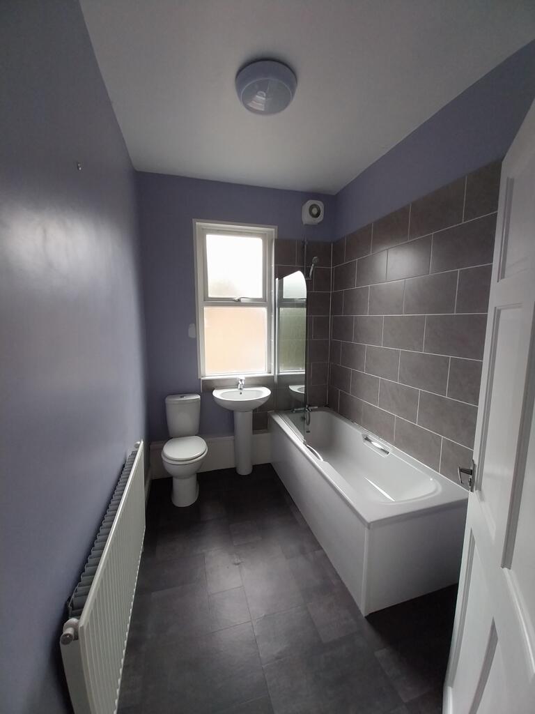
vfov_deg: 106.2
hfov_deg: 89.9
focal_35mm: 13
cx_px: 268
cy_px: 357
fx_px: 268
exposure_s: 1/100
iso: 101
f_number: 2.2
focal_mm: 1.13
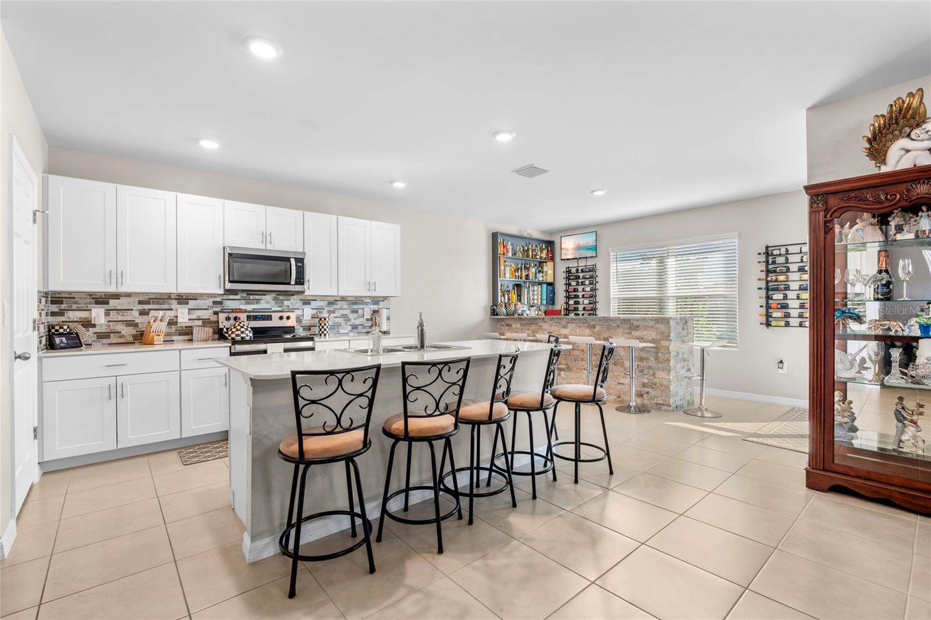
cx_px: 466
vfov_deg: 70.4
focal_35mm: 17
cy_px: 310
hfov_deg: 93.3
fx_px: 440
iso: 100
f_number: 8
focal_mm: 17
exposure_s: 1/6
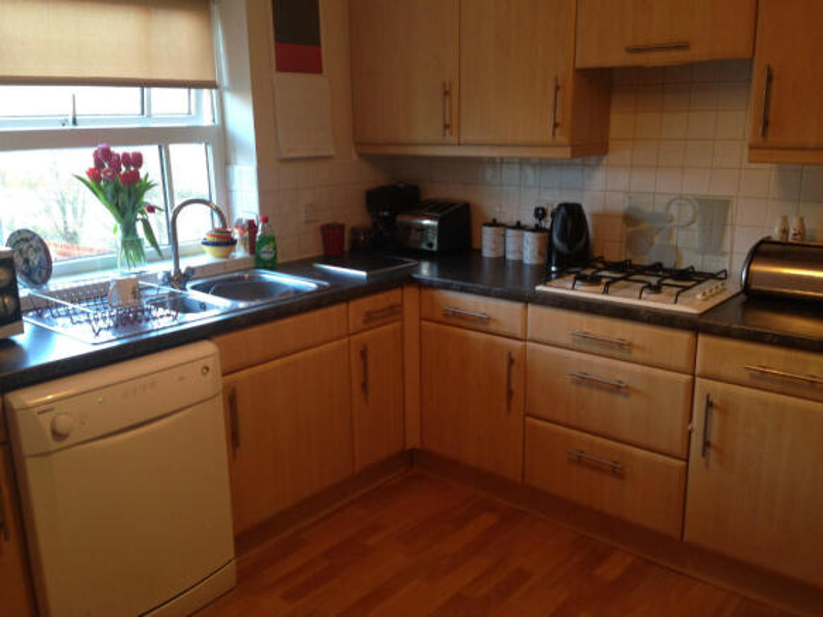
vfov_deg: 42.9
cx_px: 412
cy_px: 308
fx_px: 784
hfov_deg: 55.4
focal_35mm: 33
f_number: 2.4
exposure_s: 1/20
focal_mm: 4.12
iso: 80
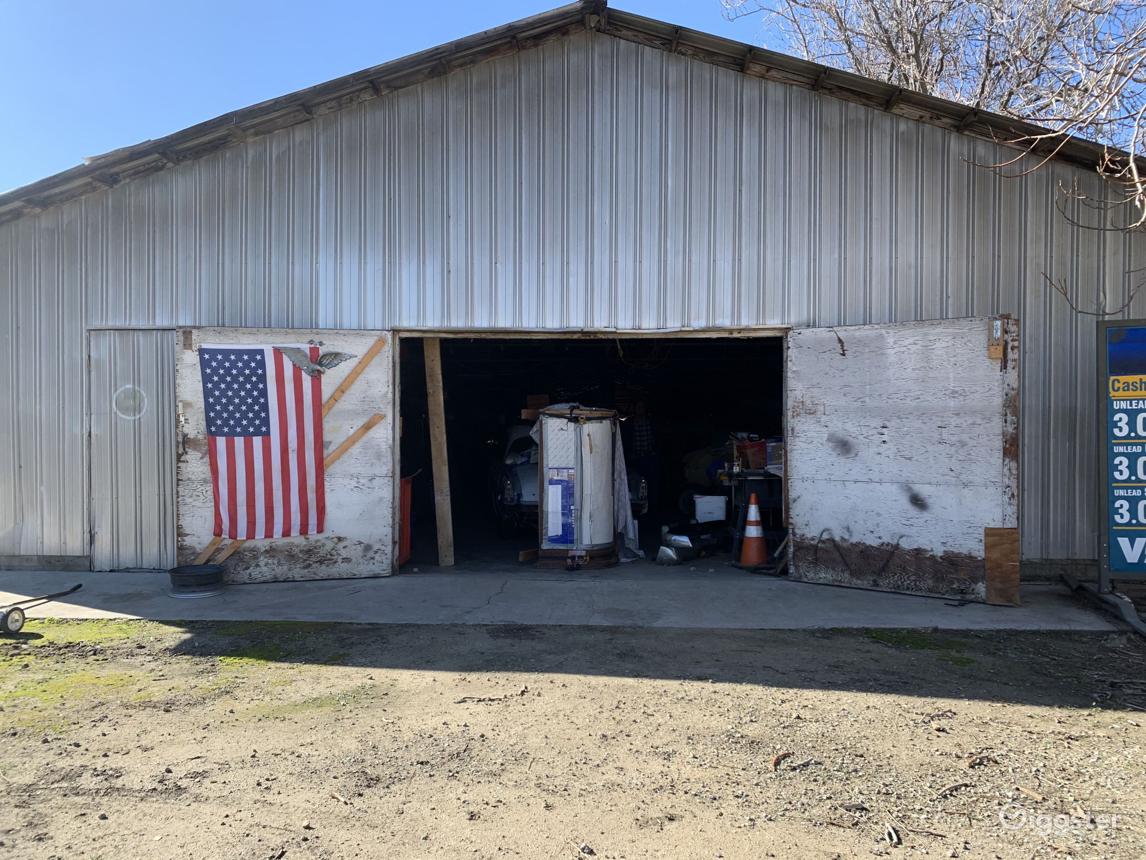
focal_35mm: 26
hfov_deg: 67.3
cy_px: 430
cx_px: 573
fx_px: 861
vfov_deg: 53.1
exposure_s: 1/678
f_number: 1.8
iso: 25
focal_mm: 4.25
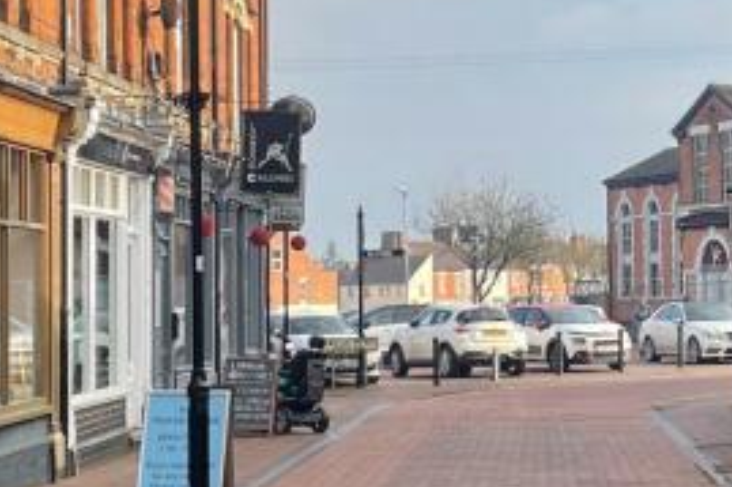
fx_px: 2093
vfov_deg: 13.3
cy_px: 193
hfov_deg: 19.5
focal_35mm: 103
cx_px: 629
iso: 32
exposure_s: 1/1949
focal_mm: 4.2
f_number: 1.6
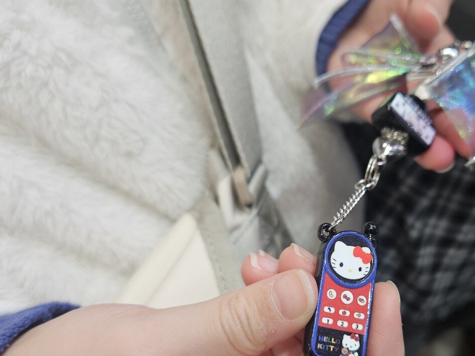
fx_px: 466
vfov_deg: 41.4
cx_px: 315
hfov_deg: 52.9
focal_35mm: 34
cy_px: 231
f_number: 1.8
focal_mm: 5.4
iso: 80
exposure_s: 1/120
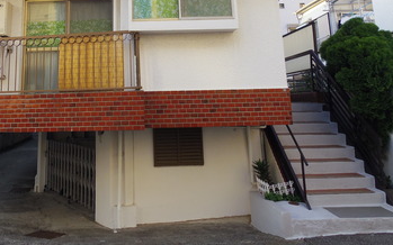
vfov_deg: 37.7
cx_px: 139
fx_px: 332
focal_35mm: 31
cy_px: 21
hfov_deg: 60.1
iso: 200
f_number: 4
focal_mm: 3.8
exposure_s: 1/60
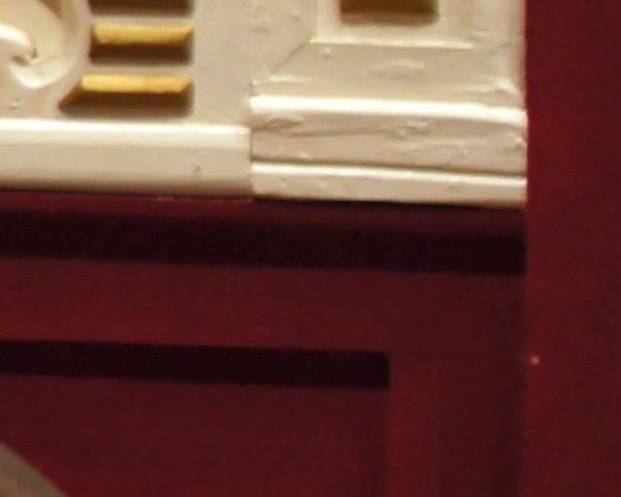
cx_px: -1147
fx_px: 3253
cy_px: -324
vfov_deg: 8.5
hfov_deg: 9.1
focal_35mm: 177
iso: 500
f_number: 3.5
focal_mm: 18
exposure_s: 1/30
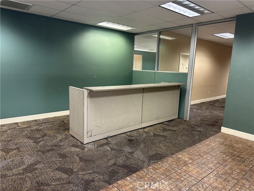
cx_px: 127
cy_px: 96
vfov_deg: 56.8
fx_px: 176
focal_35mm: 24
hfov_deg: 71.6
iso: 200
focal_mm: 6.86
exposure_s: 1/60
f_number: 1.78
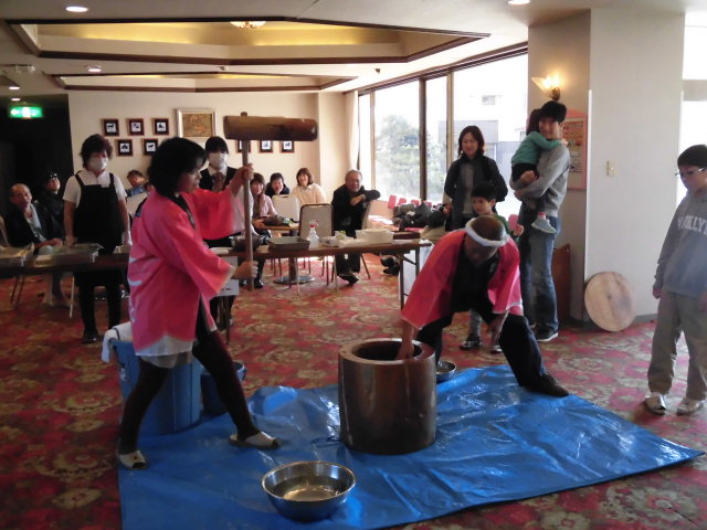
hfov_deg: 49.0
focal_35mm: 38
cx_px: 354
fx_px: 776
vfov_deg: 37.7
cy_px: 265
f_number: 3.7
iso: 800
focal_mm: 6.77
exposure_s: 1/125
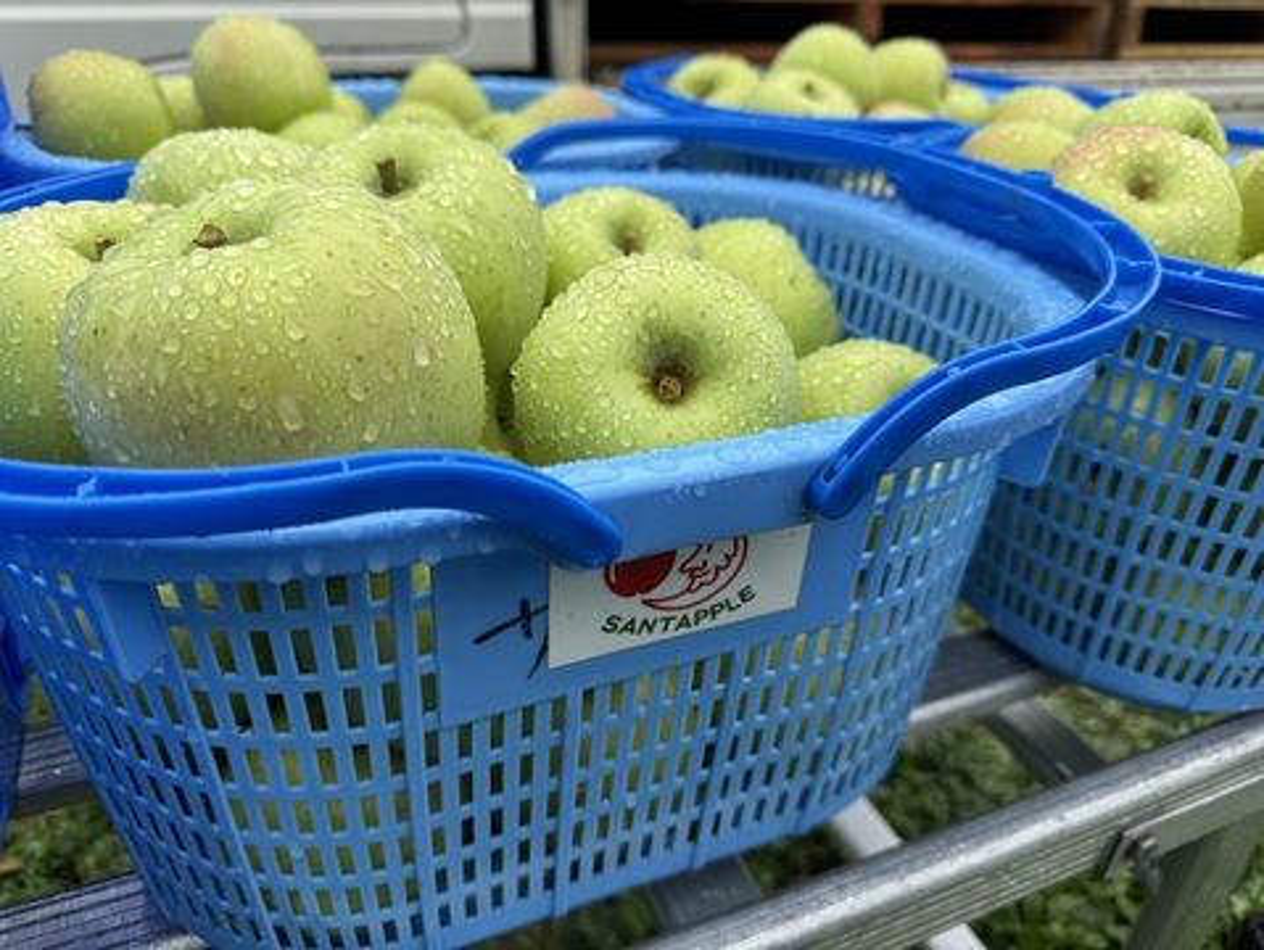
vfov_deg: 56.9
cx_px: 632
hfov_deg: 71.6
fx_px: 877
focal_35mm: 24
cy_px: 475
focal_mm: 6.76
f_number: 1.78
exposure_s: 1/2833
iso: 80
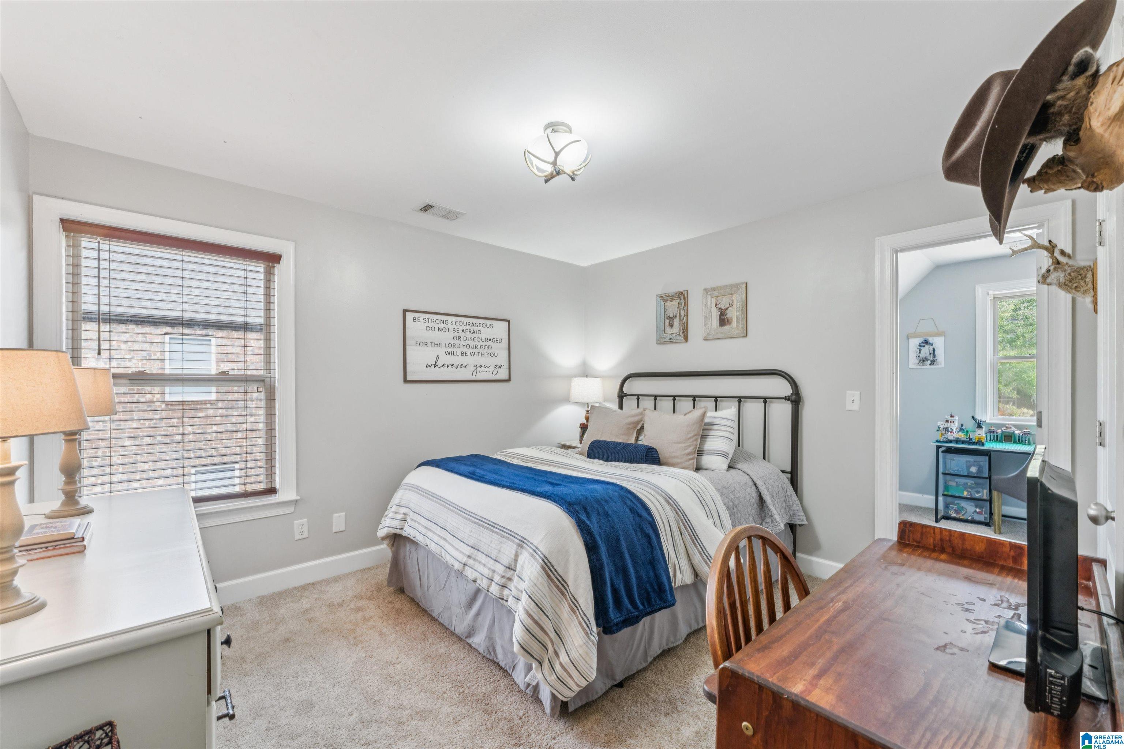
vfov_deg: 78.8
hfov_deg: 101.9
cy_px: 374
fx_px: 456
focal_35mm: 15
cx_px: 562
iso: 400
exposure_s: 1/6
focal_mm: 14.6
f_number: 13
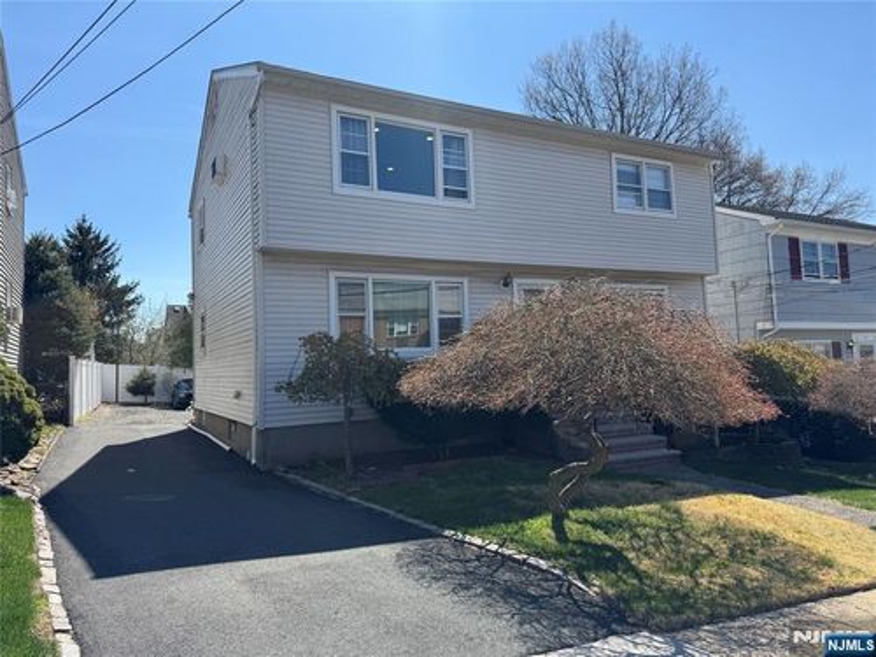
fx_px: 607
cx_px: 438
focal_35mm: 24
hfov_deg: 71.6
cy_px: 328
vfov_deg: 56.8
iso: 80
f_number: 1.78
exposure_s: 1/3597
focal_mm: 6.76
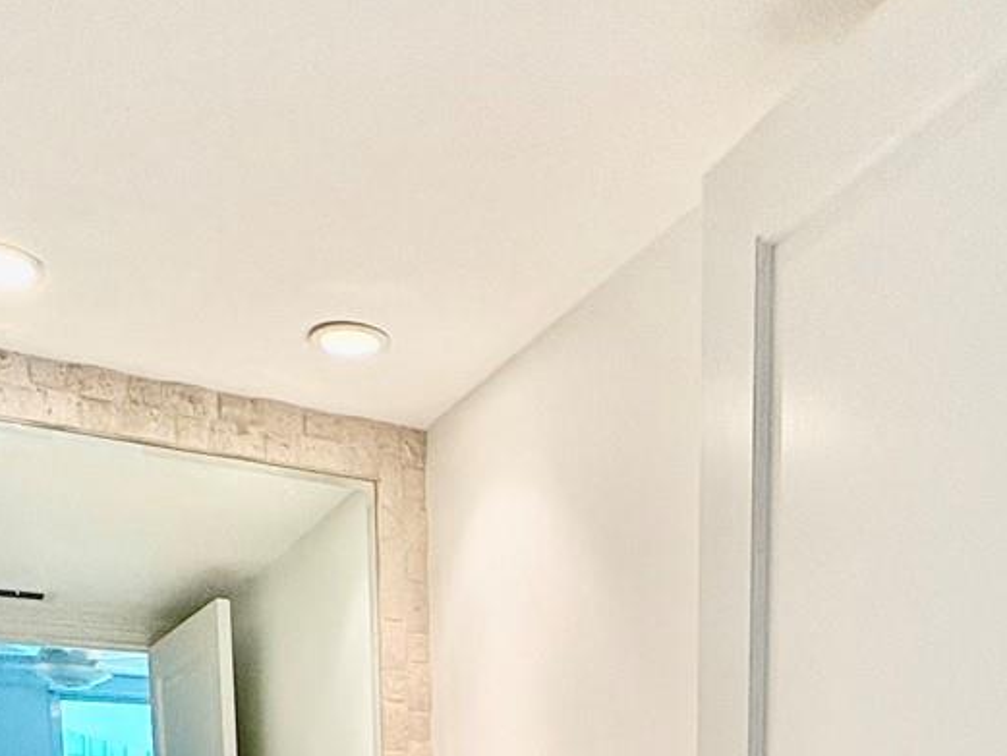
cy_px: 1050
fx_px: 1251
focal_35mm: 43
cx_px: 609
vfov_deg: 26.8
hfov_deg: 43.6
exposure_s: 1/120
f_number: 2.2
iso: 160
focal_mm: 2.22
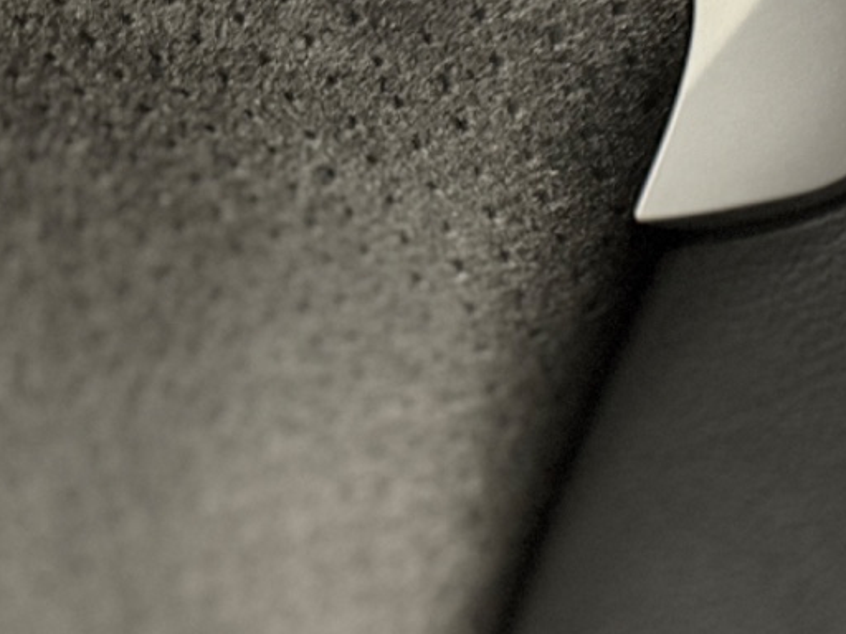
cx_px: 1091
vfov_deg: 18.5
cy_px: 792
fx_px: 1833
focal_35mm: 75
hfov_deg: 23.2
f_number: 1.78
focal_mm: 6.76
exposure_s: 1/25
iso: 800
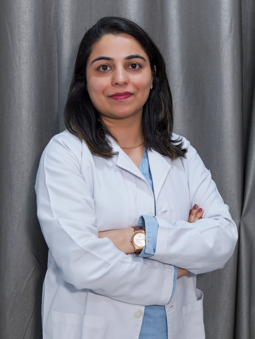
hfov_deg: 28.0
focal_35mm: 52
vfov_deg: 36.8
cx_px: 128
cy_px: 161
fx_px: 511
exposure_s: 1/160
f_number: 5.2
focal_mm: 48
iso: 2000
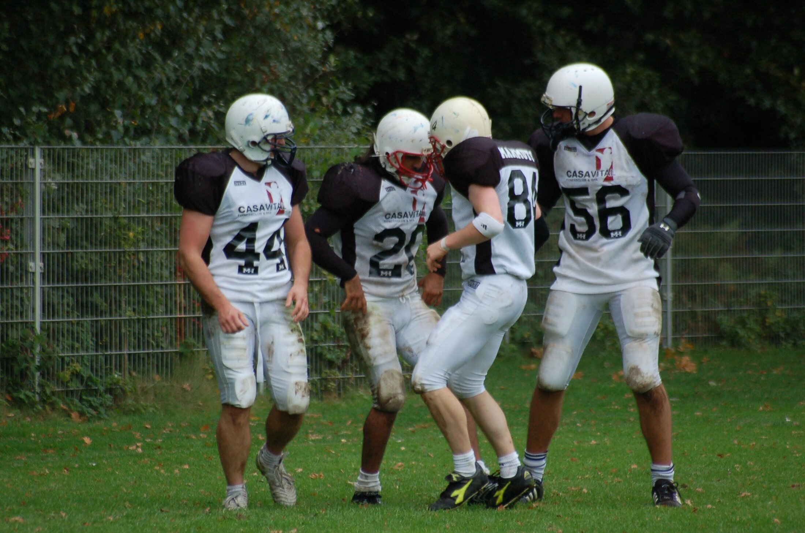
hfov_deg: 4.6
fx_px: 10043
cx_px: 402
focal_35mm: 450
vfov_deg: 3.0
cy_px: 266
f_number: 5.6
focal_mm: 300
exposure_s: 1/320
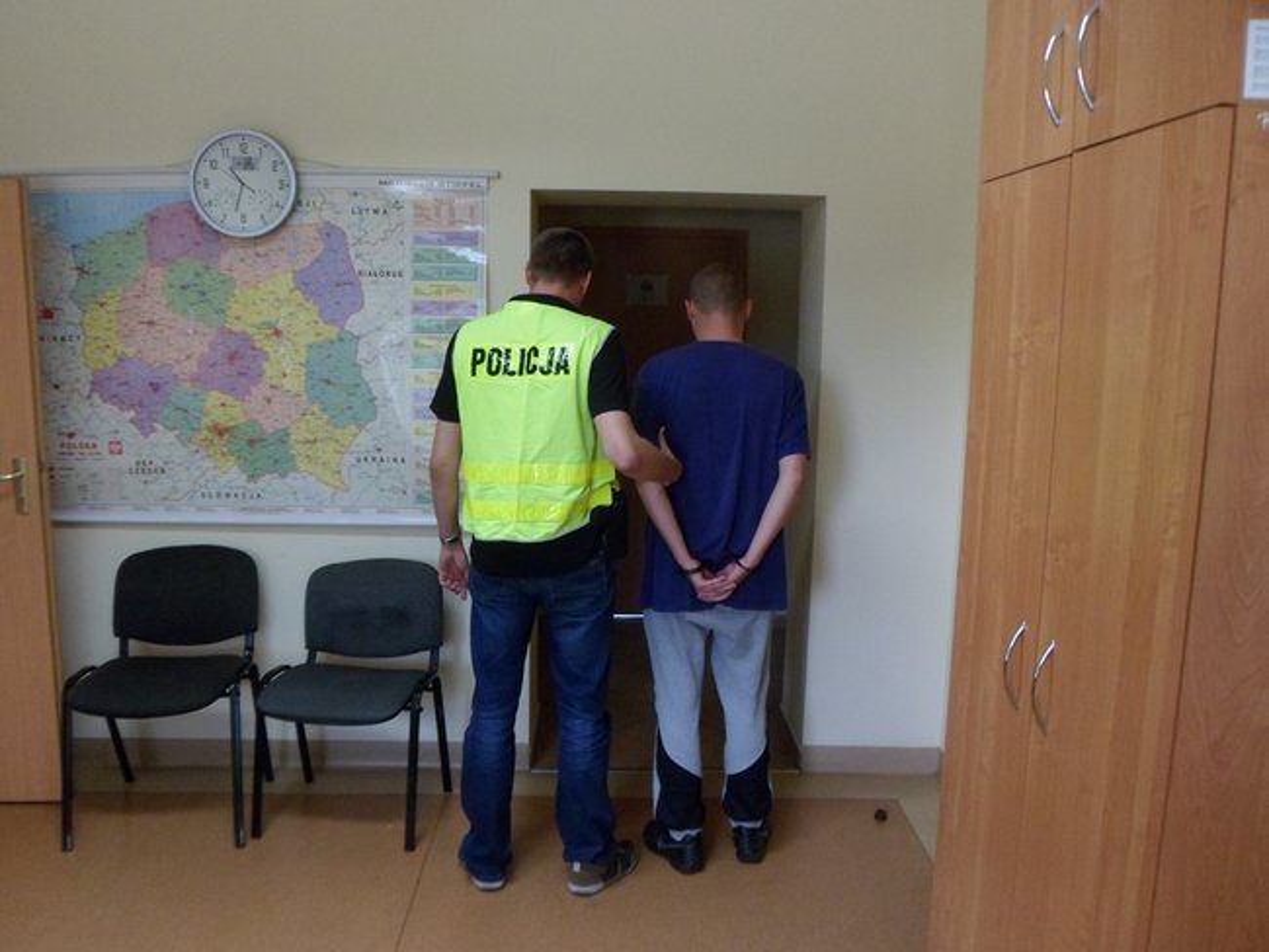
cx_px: 634
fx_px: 990
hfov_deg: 65.3
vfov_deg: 51.4
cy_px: 476
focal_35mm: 27
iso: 320
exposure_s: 1/45
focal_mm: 4.9
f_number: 3.3
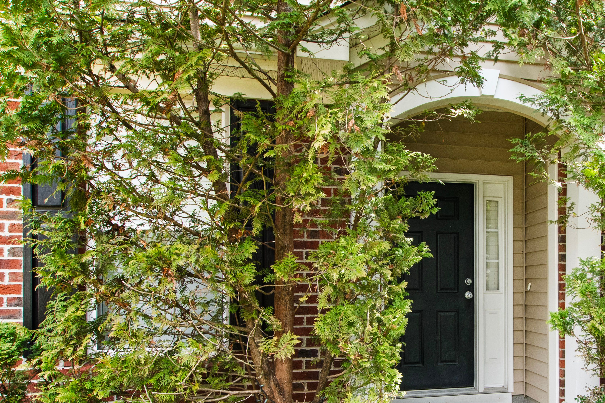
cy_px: 306
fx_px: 420
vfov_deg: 49.1
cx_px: 463
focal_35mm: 25
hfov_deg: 66.4
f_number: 8
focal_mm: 10
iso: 400
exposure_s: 1/80
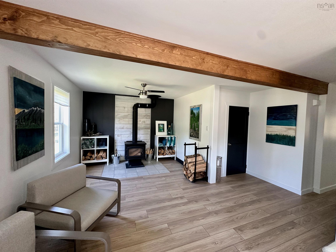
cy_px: 126
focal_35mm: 14
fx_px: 136
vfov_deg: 85.7
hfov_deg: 102.1
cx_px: 168
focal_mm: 2.22
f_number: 2.2
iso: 250
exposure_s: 1/99
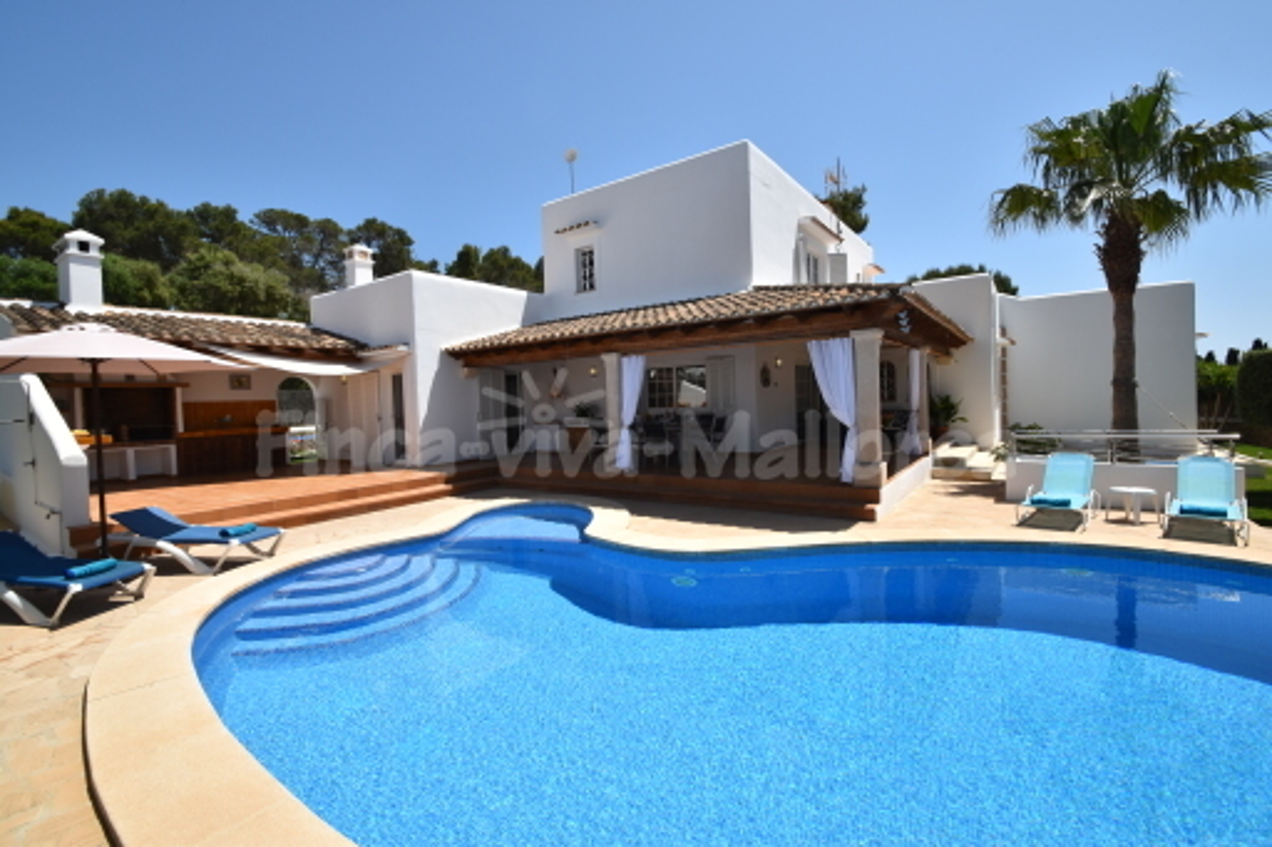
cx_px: 636
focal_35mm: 15
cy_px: 424
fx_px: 530
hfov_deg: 100.4
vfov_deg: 77.3
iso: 200
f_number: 10
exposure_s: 1/400
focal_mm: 10
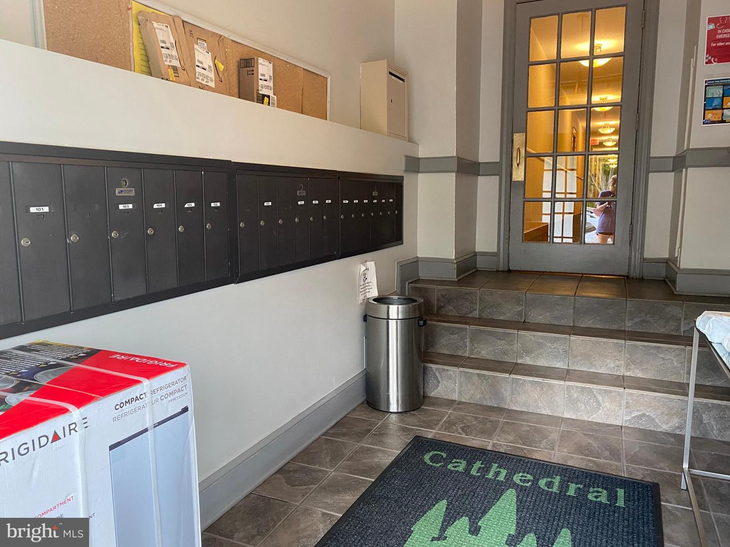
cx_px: 365
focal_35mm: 26
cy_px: 274
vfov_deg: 53.1
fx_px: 548
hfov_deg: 67.3
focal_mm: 4.25
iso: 200
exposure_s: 1/60
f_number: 1.8
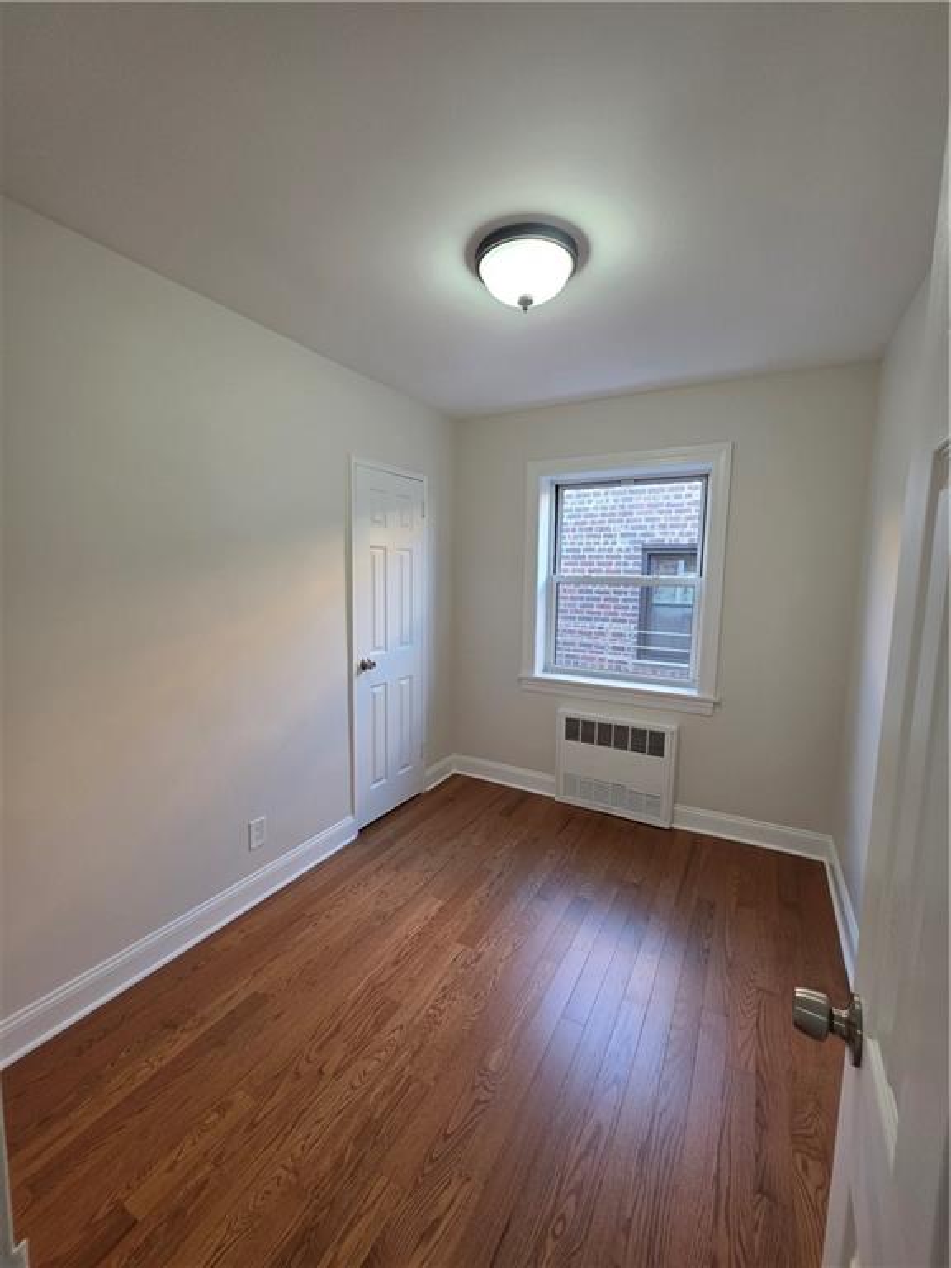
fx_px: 476
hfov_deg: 89.9
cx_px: 476
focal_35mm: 13
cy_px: 634
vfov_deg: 106.2
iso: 160
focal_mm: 2.2
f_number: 1.9
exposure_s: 1/60
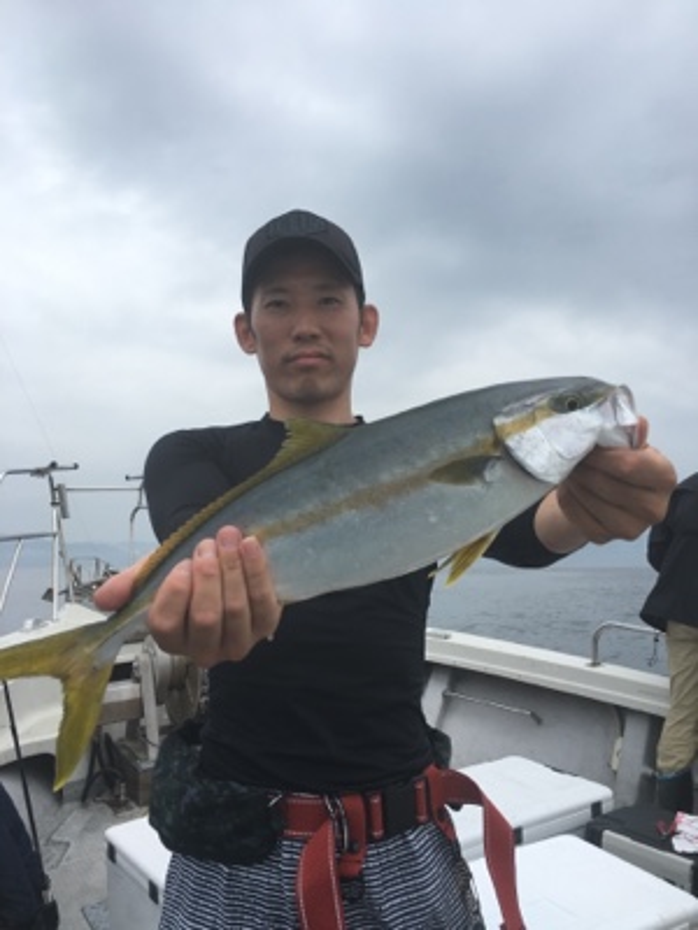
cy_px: 465
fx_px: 780
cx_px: 349
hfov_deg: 48.2
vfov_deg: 61.7
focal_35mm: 29
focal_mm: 4.15
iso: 25
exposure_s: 1/1221
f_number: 2.2
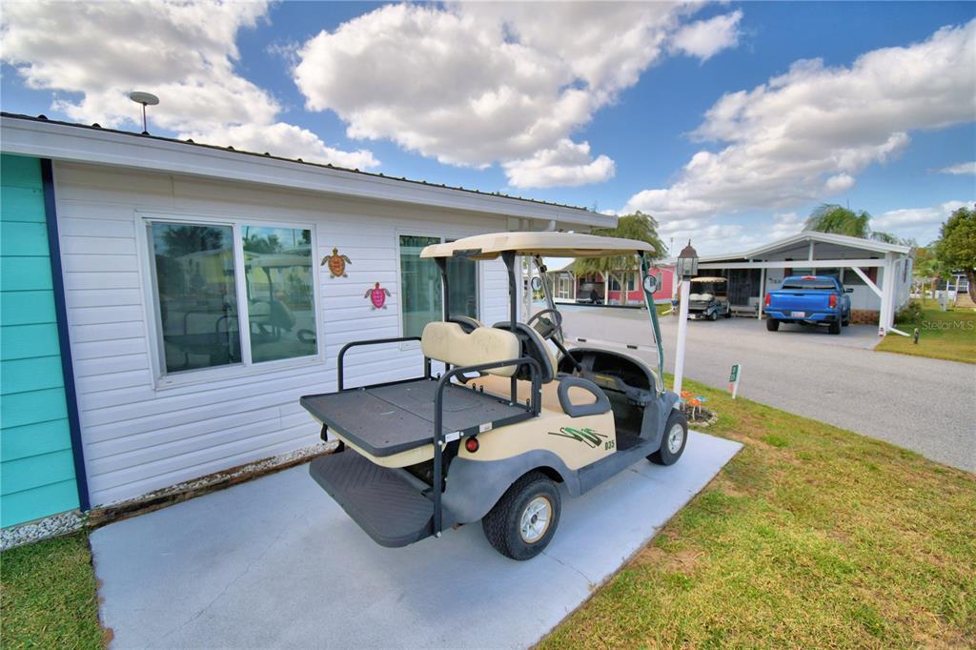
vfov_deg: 77.3
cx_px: 488
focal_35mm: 15
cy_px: 325
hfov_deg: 100.4
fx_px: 407
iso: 100
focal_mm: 10
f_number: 4.5
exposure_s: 1/1000
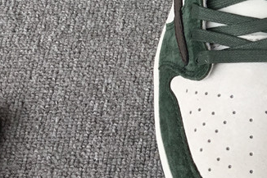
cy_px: 14
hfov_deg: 21.2
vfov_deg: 15.2
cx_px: 328
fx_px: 660
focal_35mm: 89
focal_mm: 3.3
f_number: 2.4
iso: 25
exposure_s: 1/100
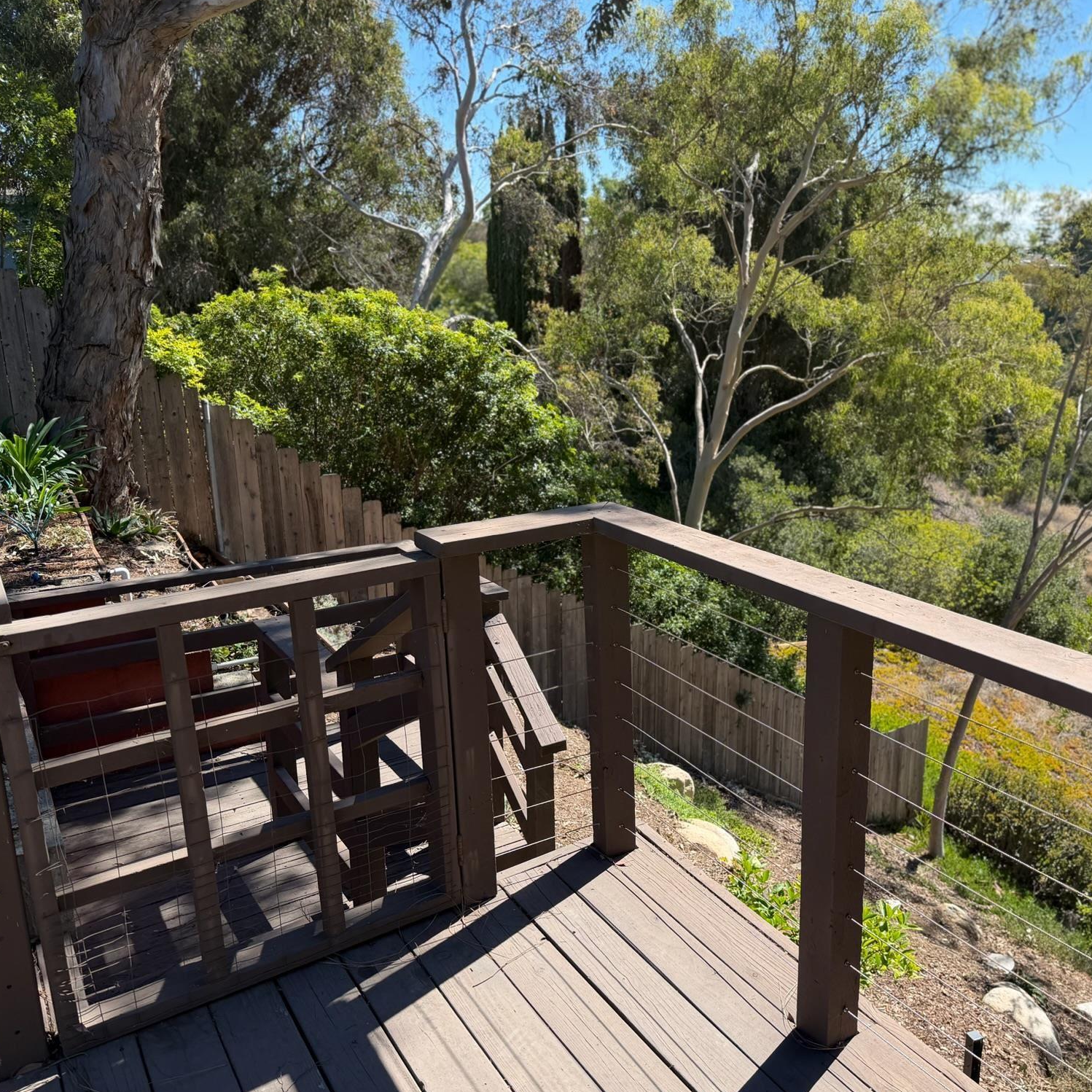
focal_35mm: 29
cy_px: 553
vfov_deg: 55.6
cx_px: 655
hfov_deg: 55.2
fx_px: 1035
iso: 80
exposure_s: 1/1653
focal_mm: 6.76
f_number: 1.78
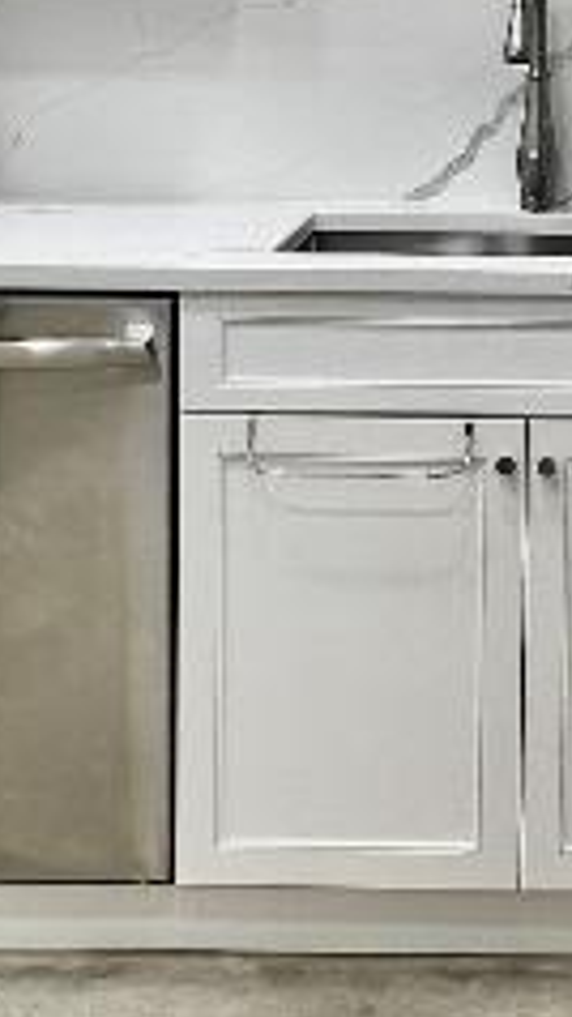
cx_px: 585
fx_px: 1644
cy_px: 81
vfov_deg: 32.5
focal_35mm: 61
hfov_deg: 19.1
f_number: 1.8
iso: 50
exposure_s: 1/120
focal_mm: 1.57
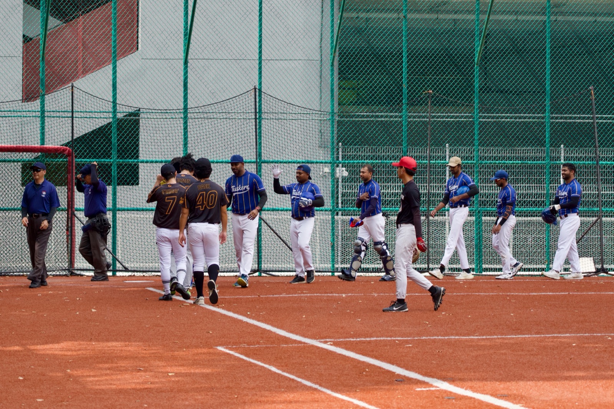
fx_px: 1790
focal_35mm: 105
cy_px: 204
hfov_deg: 19.5
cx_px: 307
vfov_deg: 13.0
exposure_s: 1/1600
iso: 500
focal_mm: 70
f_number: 4.5
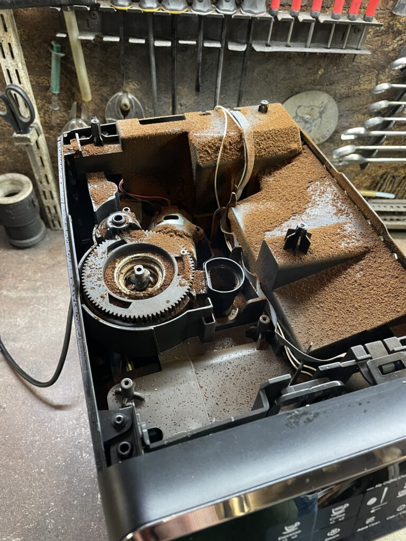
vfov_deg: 67.3
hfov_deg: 53.1
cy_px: 270
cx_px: 203
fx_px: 407
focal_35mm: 26
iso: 400
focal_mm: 4.2
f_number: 1.6
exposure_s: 1/50
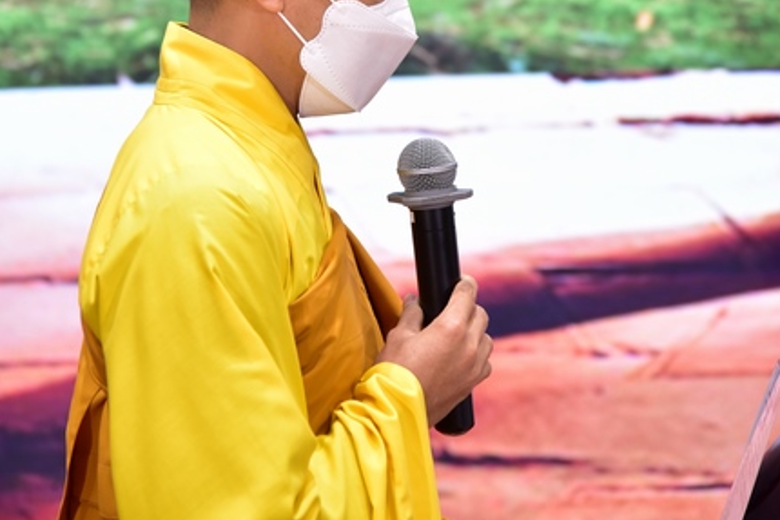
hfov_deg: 16.5
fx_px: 2687
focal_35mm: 124
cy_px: -9
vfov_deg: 11.0
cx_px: 388
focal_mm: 82
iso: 1250
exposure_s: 1/80
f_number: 4
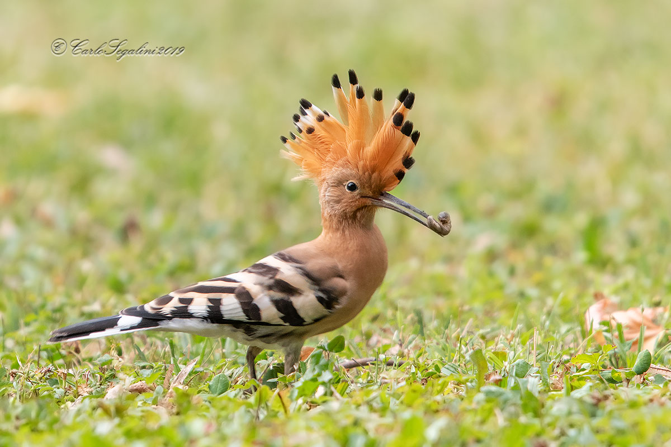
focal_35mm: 600
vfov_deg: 2.3
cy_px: 224
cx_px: 336
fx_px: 11182
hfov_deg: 3.4
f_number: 6.3
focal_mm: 400
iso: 720
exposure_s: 1/320
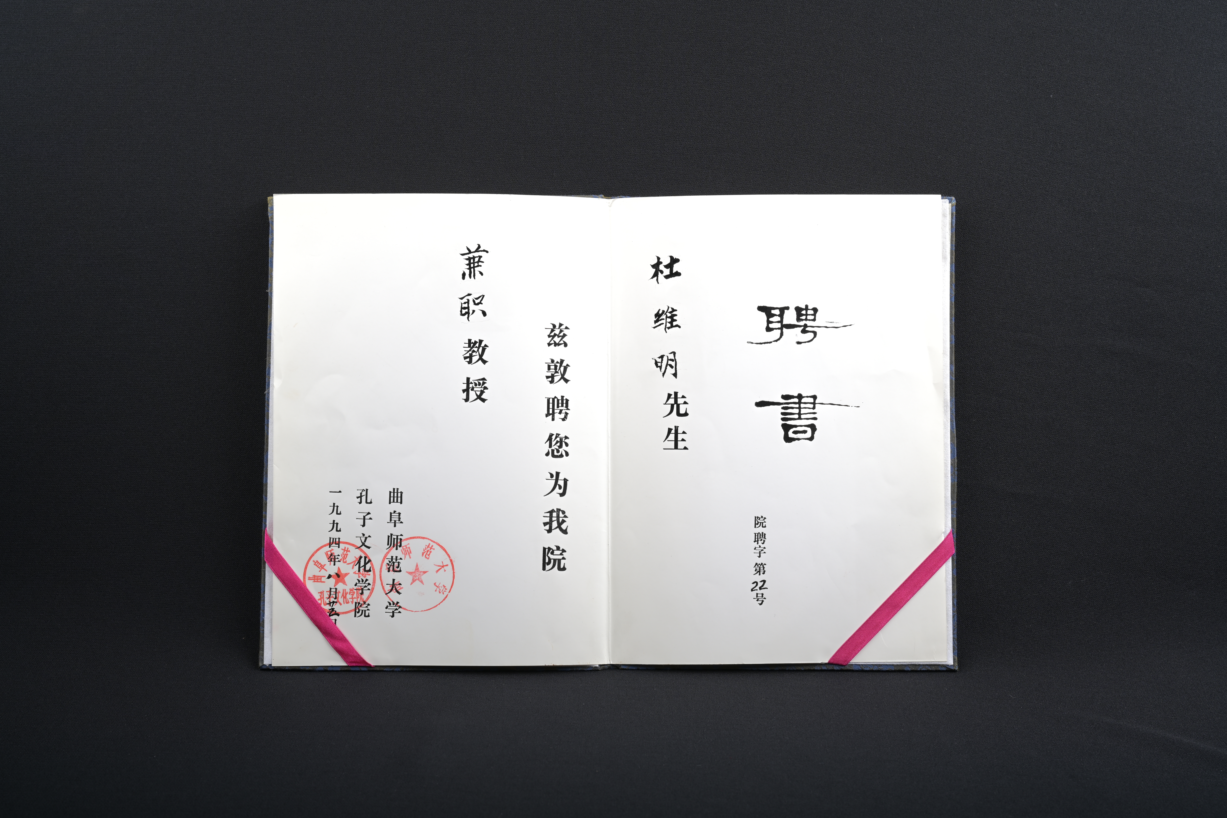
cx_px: 614
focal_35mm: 50
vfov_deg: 27.0
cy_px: 409
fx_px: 1704
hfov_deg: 39.6
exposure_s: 1/200
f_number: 10
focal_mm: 50
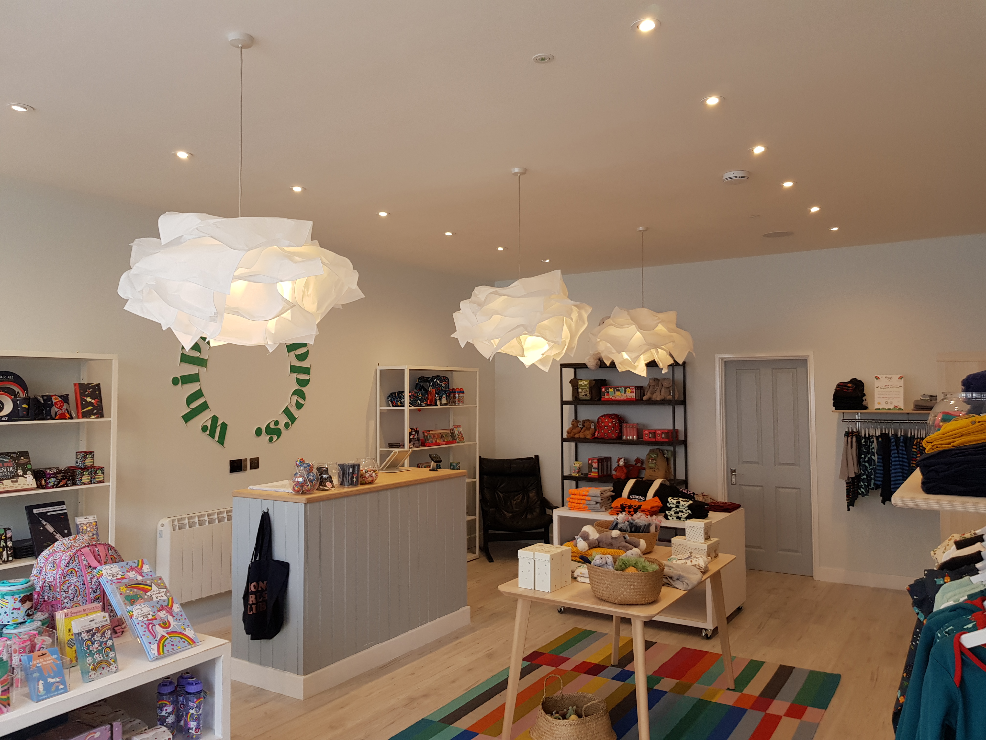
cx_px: 493
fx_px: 741
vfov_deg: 53.1
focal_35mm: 26
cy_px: 370
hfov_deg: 67.3
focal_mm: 4.2
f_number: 1.7
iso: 64
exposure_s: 1/100
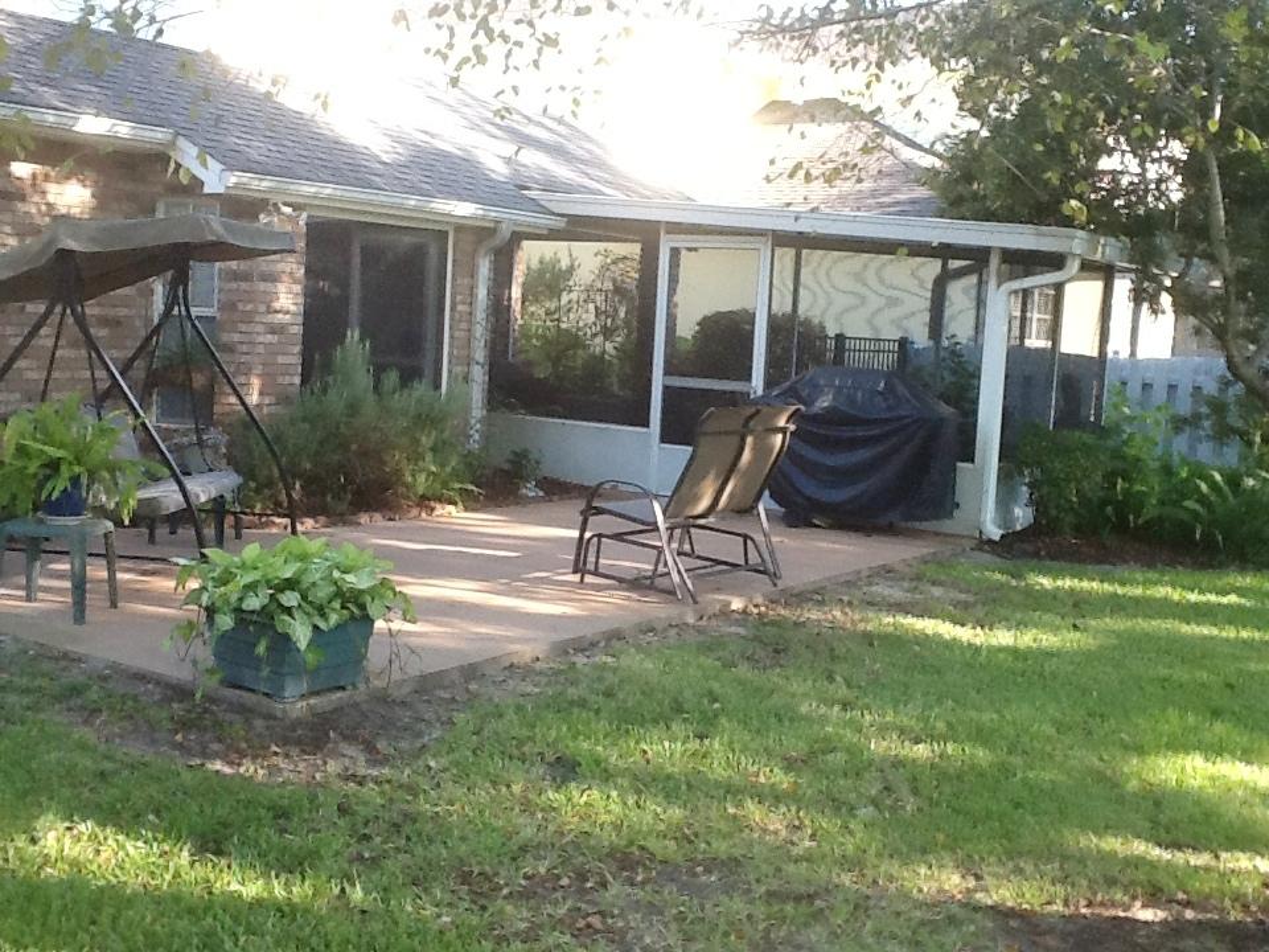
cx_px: 634
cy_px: 476
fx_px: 1613
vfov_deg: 32.9
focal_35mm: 44
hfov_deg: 42.9
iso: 64
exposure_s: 1/120
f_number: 2.4
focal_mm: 2.03
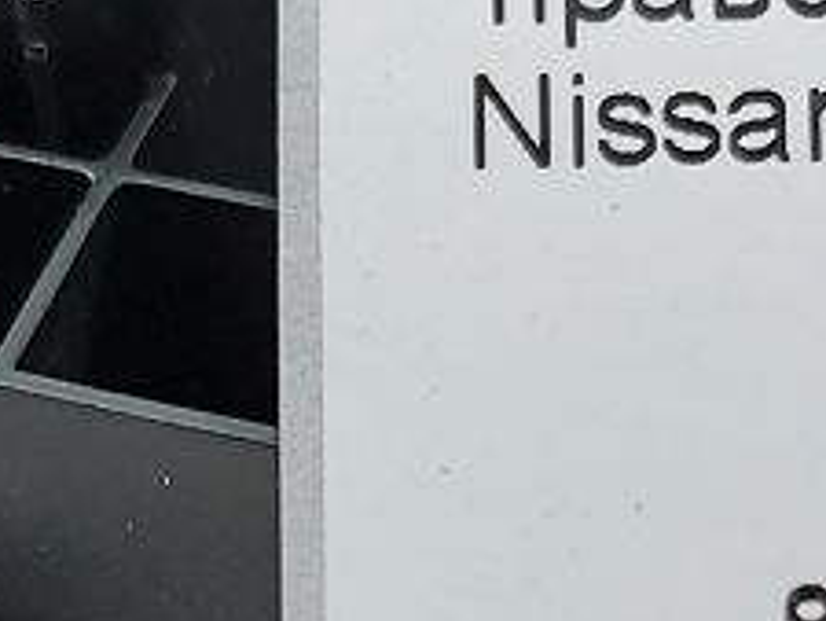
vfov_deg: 9.7
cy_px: 1018
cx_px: 758
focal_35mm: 148
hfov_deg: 13.2
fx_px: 3533
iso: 80
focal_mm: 5.23
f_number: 1.8
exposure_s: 1/50
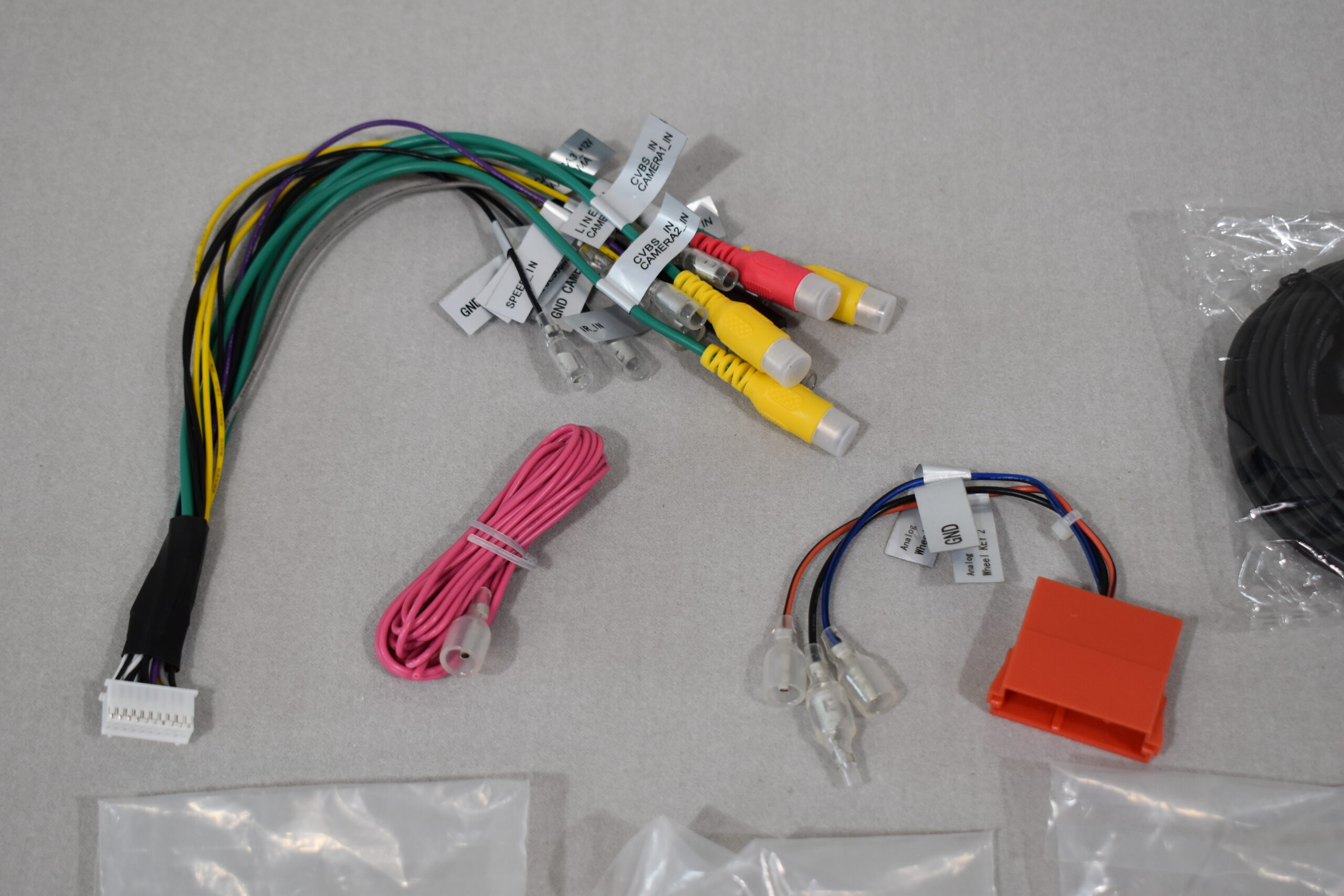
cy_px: 448
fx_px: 2240
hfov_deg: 33.4
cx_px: 672
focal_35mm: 60
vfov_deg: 22.6
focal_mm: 40
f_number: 5.6
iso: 400
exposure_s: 1/125
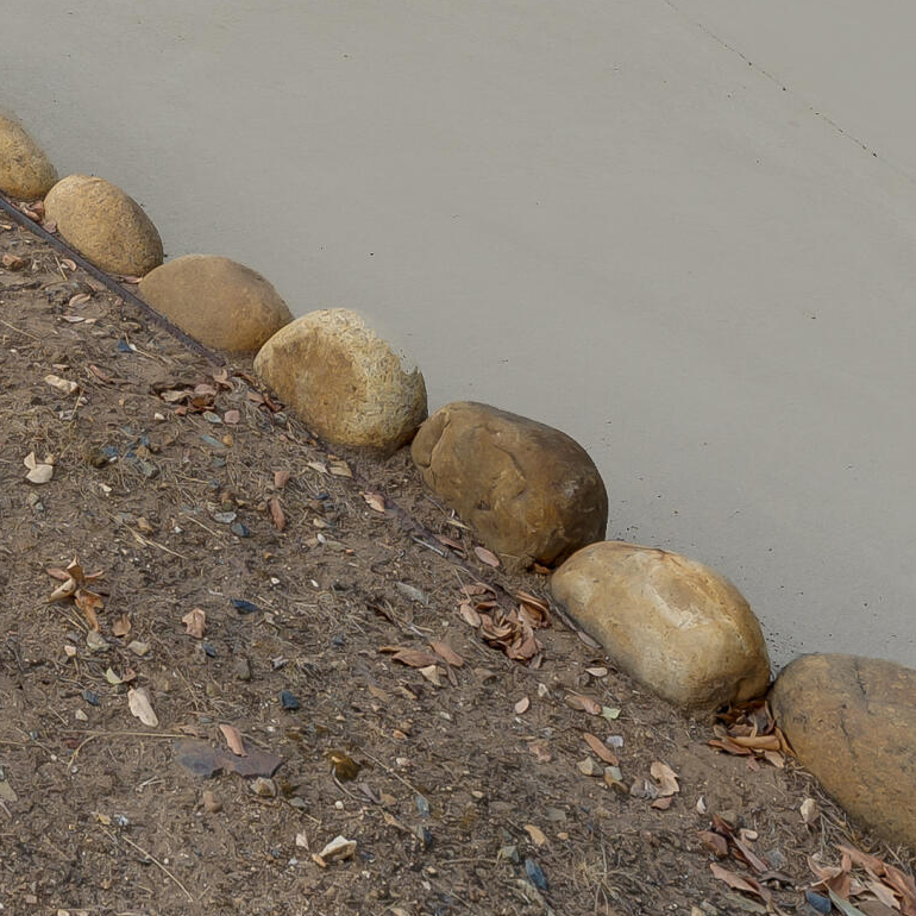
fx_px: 1587
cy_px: -193
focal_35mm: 53
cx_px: -211
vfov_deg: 28.0
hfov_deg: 27.8
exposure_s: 1/5
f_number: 10
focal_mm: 16
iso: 80
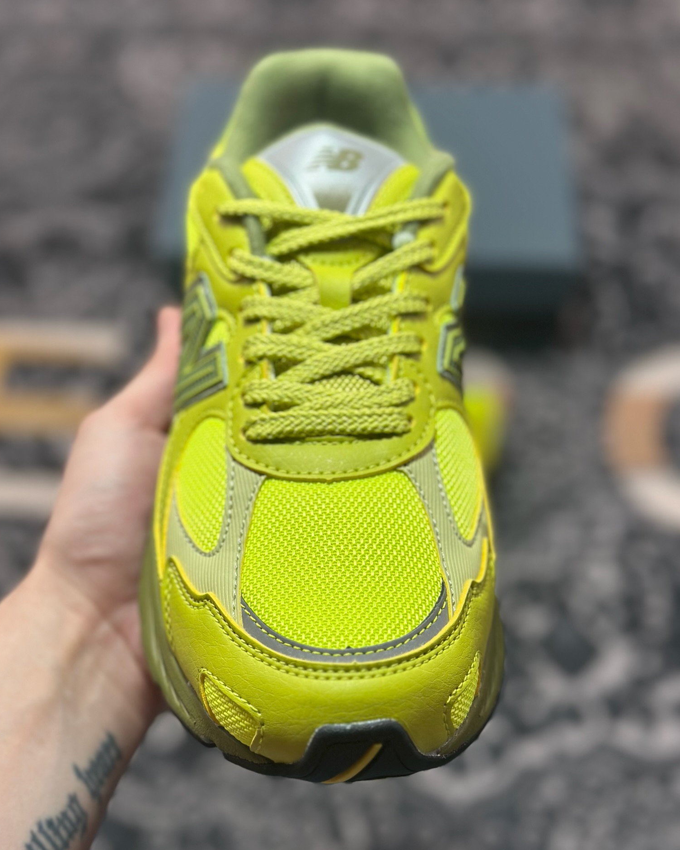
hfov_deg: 29.7
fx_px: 1283
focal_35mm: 51
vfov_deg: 36.7
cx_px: 333
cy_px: 414
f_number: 1.78
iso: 80
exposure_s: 1/634
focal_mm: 6.86
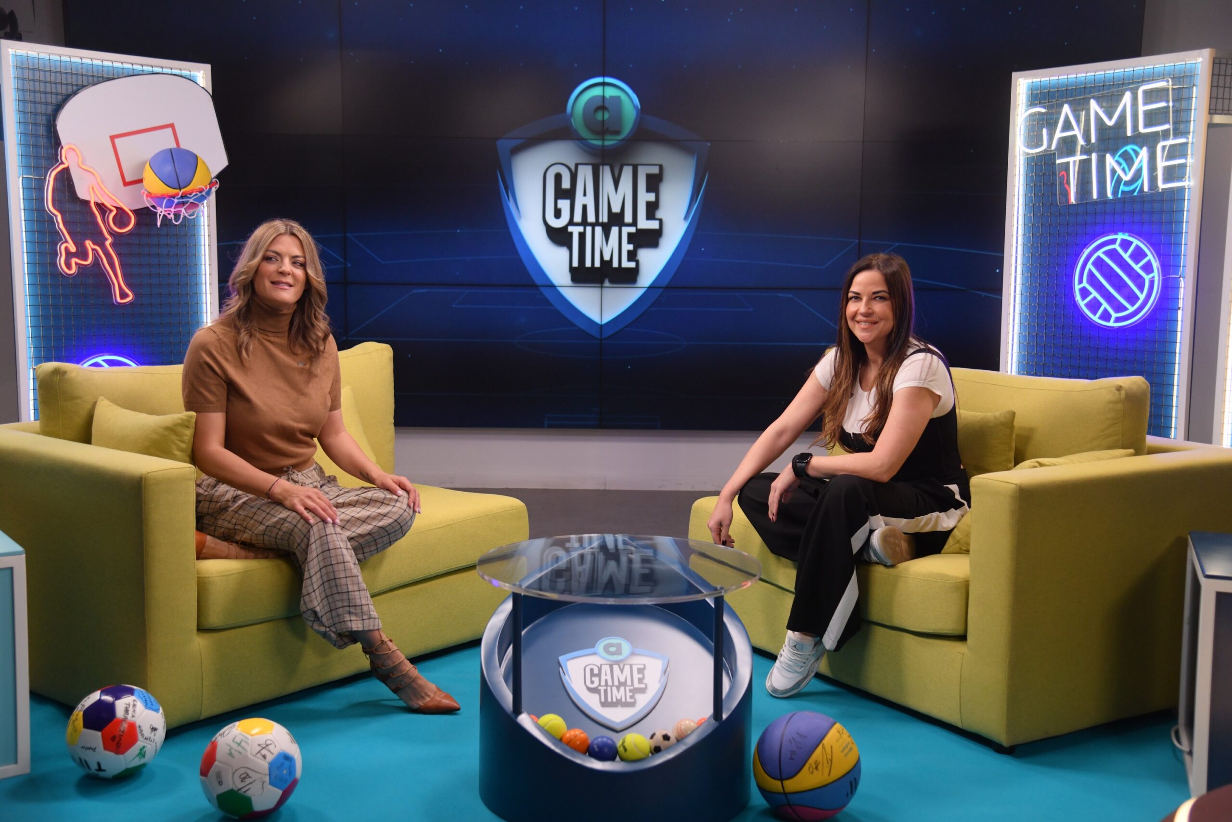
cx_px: 616
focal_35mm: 40
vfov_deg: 33.4
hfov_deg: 48.5
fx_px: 1369
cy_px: 411
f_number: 4
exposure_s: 1/320
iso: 1250
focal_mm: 40
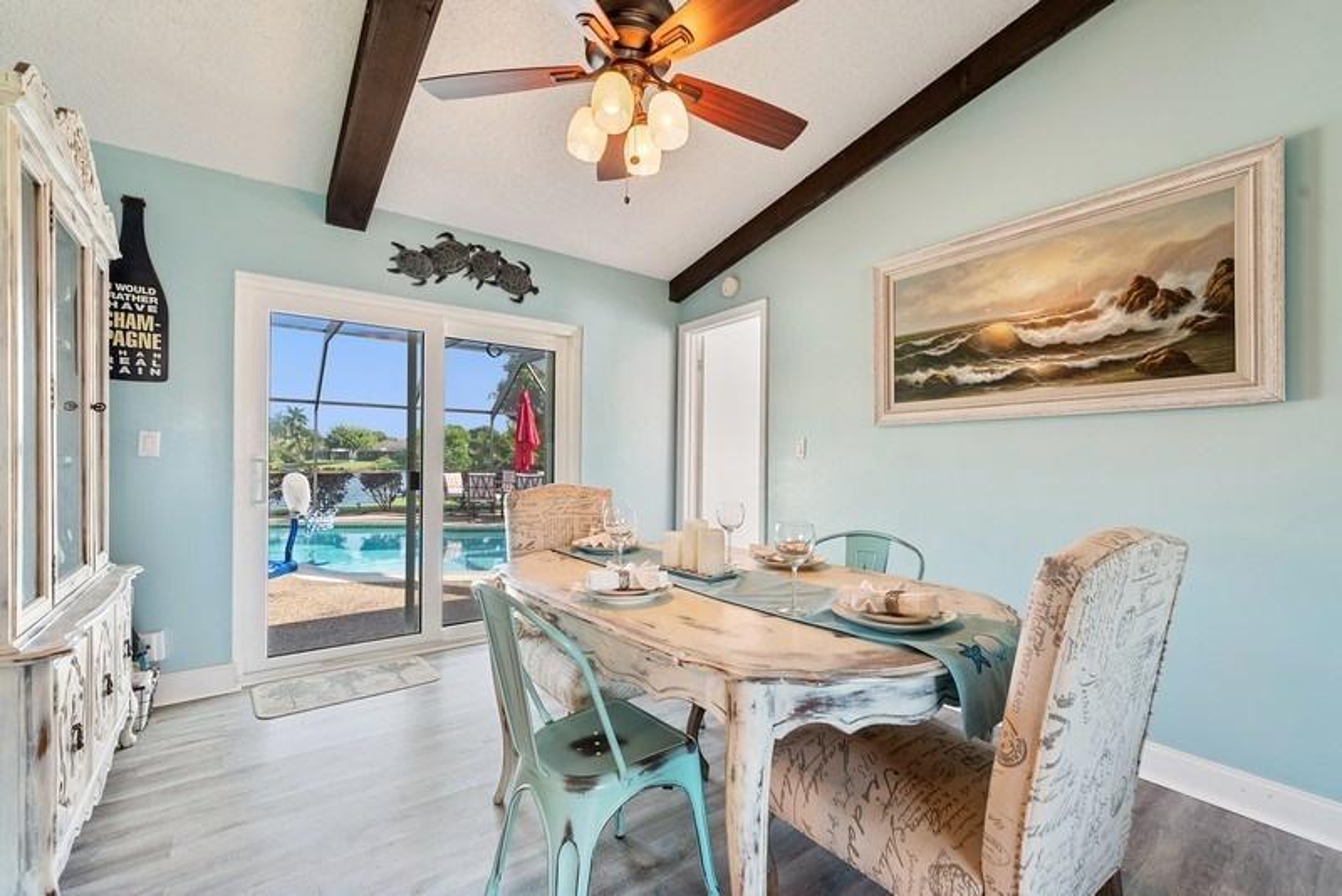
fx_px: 559
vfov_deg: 77.4
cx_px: 671
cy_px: 448
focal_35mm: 15
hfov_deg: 100.4
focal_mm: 15
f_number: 8
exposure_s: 1/5
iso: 200
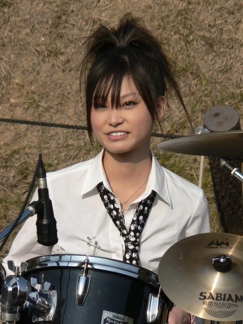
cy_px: 162
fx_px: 3744
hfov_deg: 3.7
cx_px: 122
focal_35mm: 400
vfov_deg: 5.0
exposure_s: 1/400
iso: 80
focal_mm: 66.7
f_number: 5.6
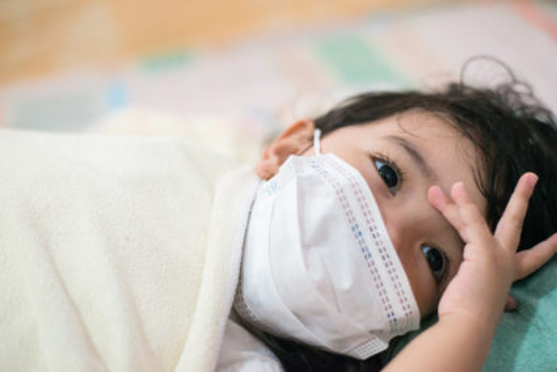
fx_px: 774
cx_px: 278
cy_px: 186
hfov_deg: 39.6
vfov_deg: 27.0
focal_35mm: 50
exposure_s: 1/80
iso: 1000
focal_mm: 50
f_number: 2.5
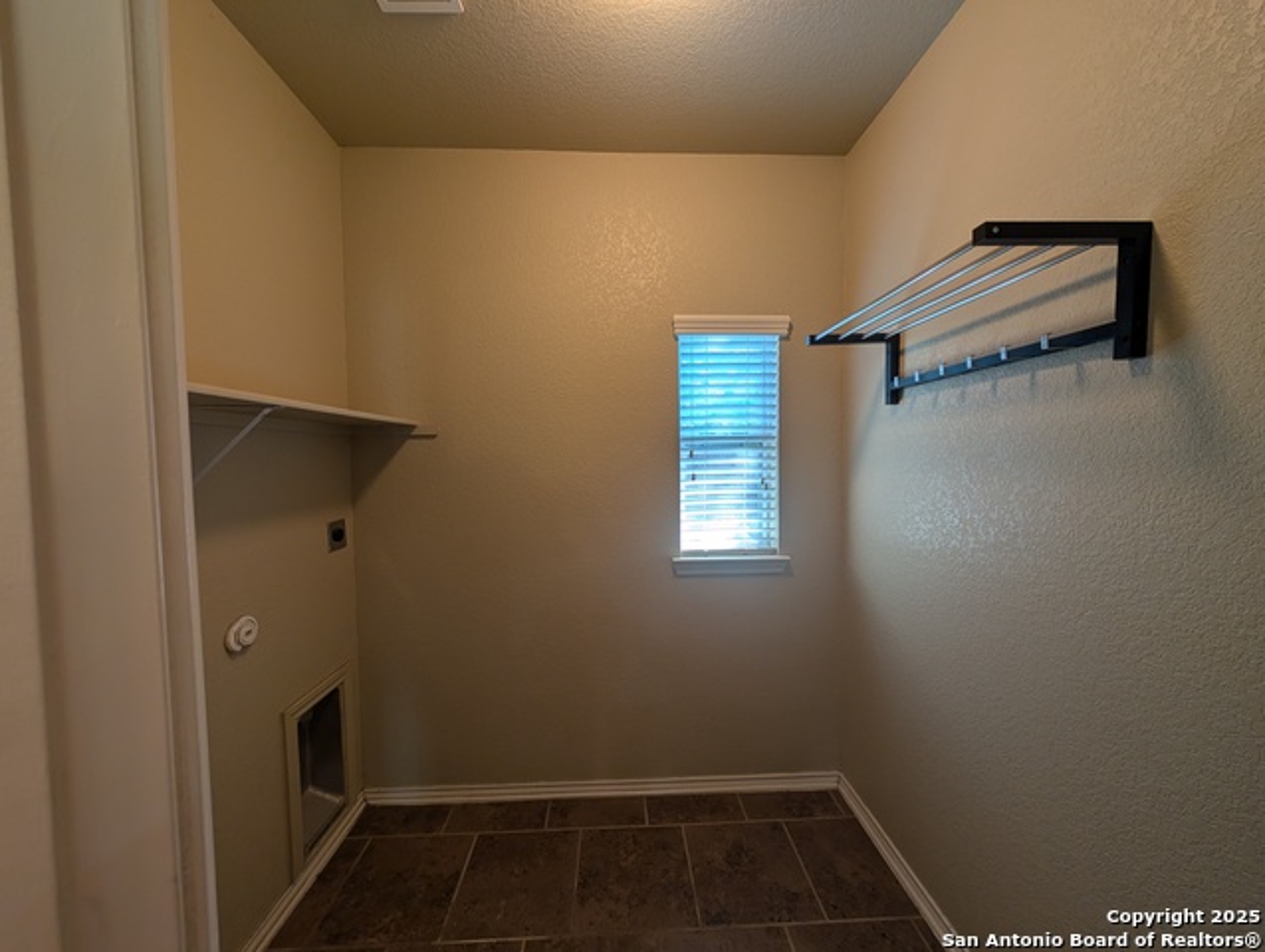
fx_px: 439
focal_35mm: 12
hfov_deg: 110.5
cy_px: 476
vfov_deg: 94.6
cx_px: 632
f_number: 1.7
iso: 56
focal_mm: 2.02
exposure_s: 1/40
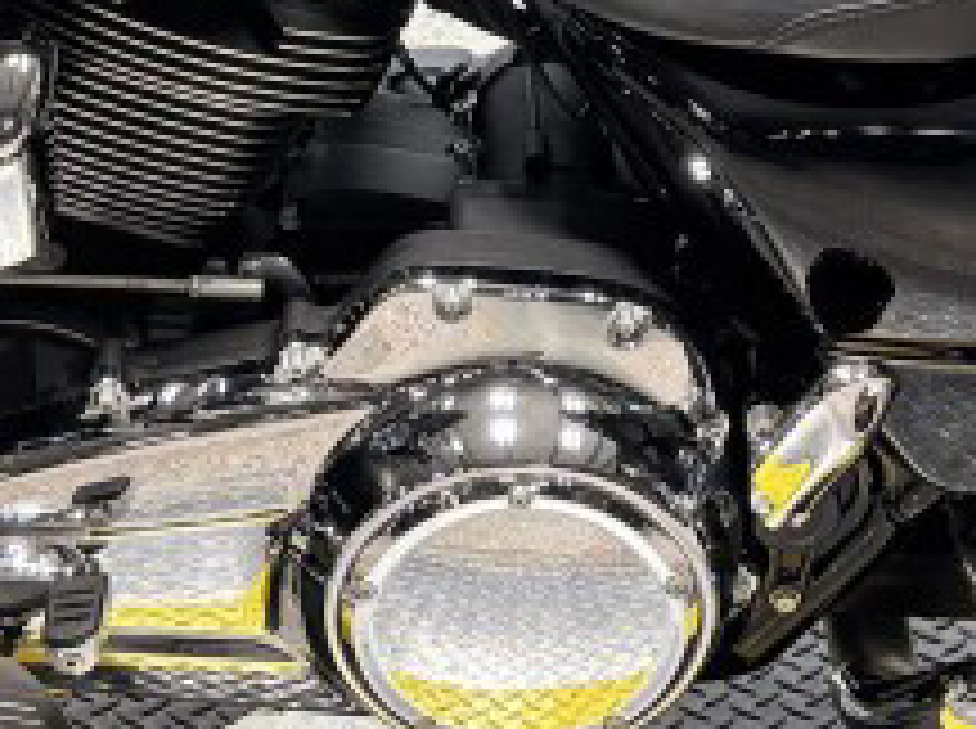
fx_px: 3603
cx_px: 331
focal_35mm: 128
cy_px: -310
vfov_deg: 11.2
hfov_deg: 15.4
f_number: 1.6
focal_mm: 5.96
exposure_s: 1/120
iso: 40
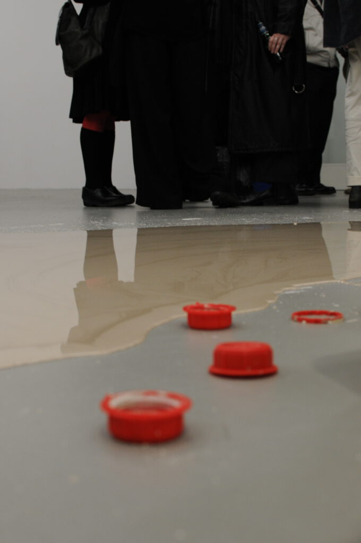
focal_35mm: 52
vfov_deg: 37.9
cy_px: 272
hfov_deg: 25.7
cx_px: 180
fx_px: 792
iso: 640
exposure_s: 1/100
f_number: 5
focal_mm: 35
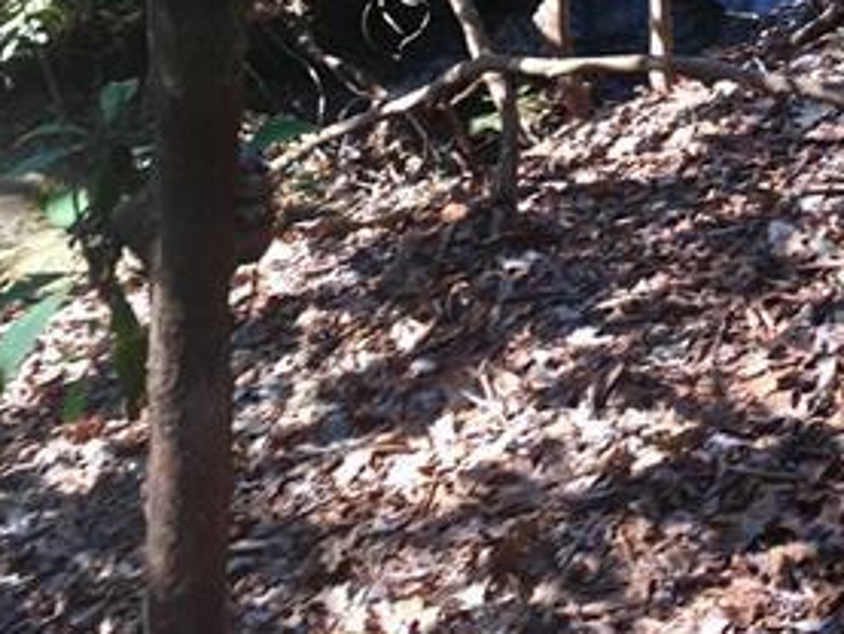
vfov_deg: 20.9
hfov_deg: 28.7
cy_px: -61
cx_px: 576
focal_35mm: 67
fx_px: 1634
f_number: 2.2
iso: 25
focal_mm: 4.15
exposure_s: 1/60
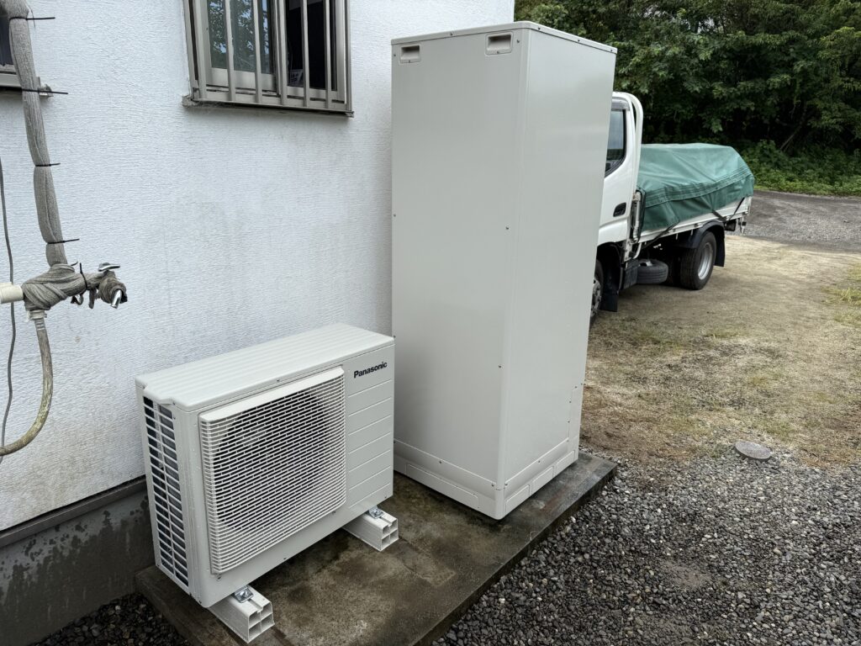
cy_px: 323
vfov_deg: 56.8
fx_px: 597
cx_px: 430
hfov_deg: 71.6
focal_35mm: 24
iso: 80
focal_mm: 6.76
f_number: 1.78
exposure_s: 1/2525
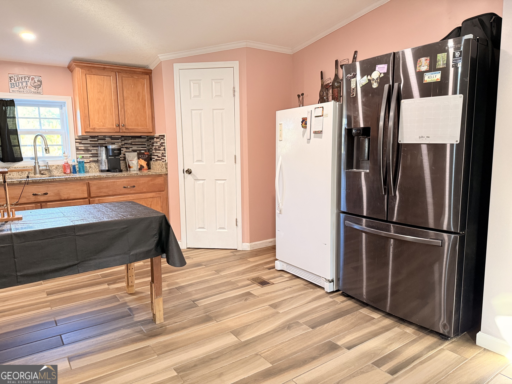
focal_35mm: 24
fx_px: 355
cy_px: 192
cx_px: 256
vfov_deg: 56.8
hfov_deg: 71.6
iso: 320
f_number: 1.78
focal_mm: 6.76
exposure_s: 1/60
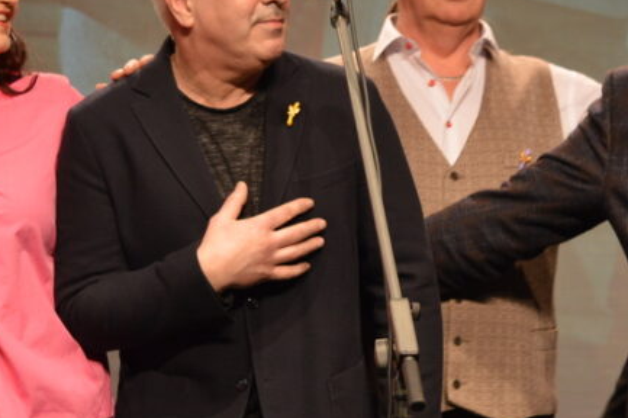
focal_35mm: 220
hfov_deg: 9.4
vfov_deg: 6.2
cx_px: 374
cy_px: 142
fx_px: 3835
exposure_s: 1/60
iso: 560
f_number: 4.2
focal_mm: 62
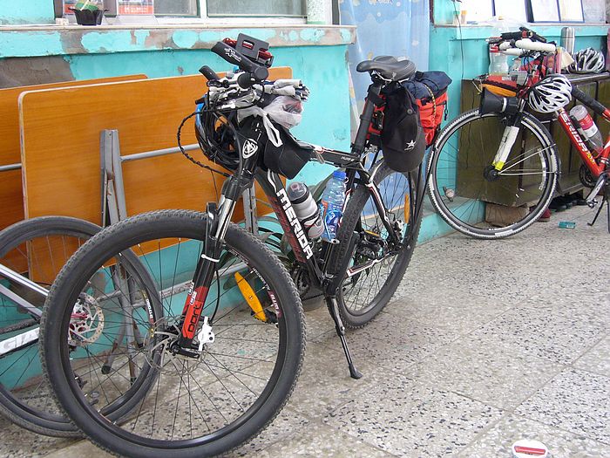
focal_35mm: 41
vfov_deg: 35.1
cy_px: 229
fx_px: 722
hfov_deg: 45.8
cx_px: 305
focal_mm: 4.9
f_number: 2.9
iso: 100
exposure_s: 1/15
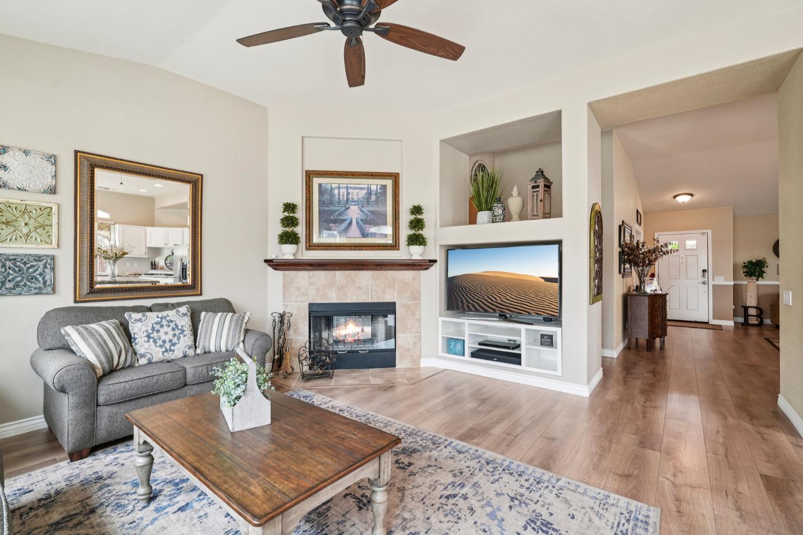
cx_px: 402
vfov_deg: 73.7
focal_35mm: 16
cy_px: 268
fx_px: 357
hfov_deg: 96.8
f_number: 8
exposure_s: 1/13
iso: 400
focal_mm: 16
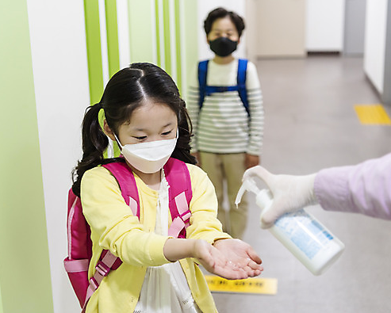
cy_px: 157
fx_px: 660
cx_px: 203
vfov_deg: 26.7
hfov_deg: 33.0
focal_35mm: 57
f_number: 2.8
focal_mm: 50
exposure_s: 1/80
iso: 800
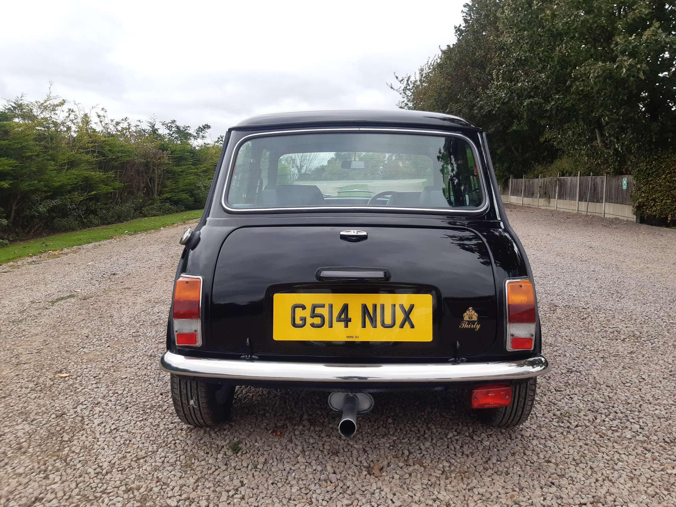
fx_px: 508
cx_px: 338
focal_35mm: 26
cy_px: 254
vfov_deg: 53.1
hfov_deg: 67.3
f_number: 1.7
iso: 40
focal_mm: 3.92
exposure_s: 1/369
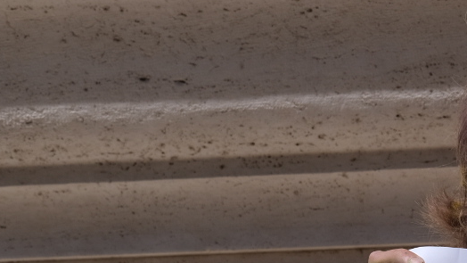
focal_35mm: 316
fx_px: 3914
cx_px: 664
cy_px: 323
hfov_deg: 6.7
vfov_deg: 3.8
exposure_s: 1/1100
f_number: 5.6
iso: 160
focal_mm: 59.6
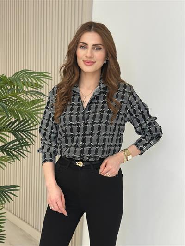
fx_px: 342
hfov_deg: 30.3
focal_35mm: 48
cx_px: 92
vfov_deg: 39.6
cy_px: 123
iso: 80
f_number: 1.78
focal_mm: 6.86
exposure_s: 1/208
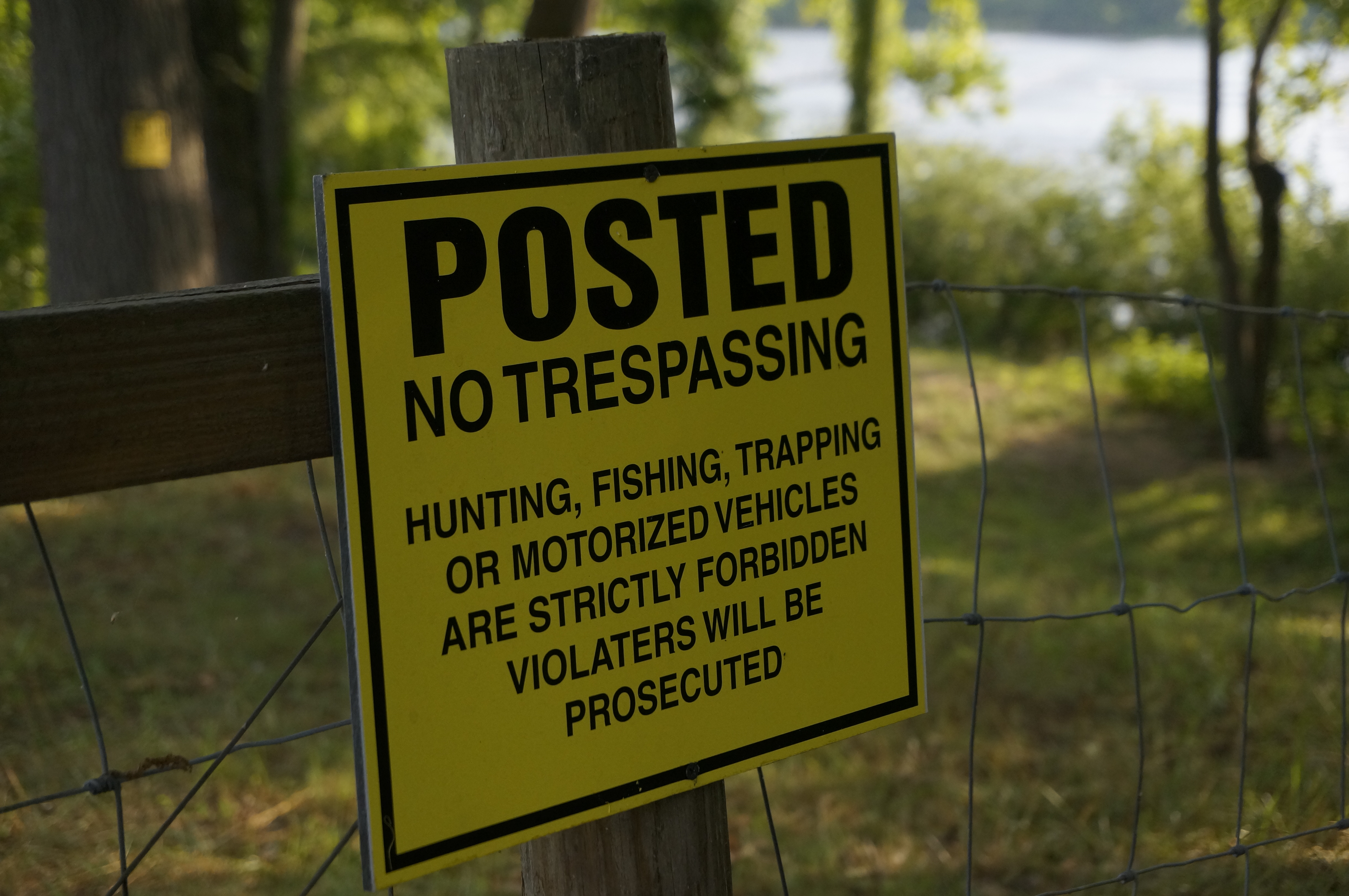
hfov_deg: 27.0
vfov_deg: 18.1
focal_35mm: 75
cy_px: 448
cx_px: 674
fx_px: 2807
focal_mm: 50
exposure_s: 1/800
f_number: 5.6
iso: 800
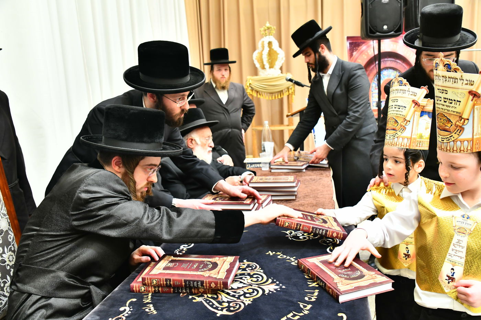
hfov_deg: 58.7
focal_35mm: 32
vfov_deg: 41.1
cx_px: 240
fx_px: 427
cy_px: 160
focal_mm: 32
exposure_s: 1/160
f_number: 5.6
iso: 2500
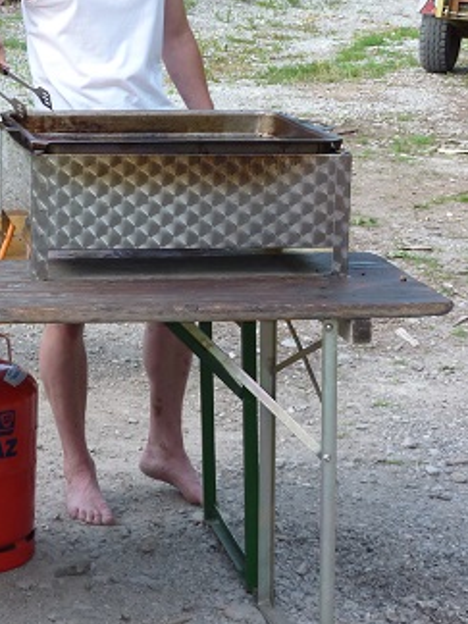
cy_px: 185
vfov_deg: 19.0
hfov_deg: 14.3
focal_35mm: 103
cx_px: 99
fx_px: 1857
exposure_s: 1/40
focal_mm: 9.7
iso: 100
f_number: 3.9
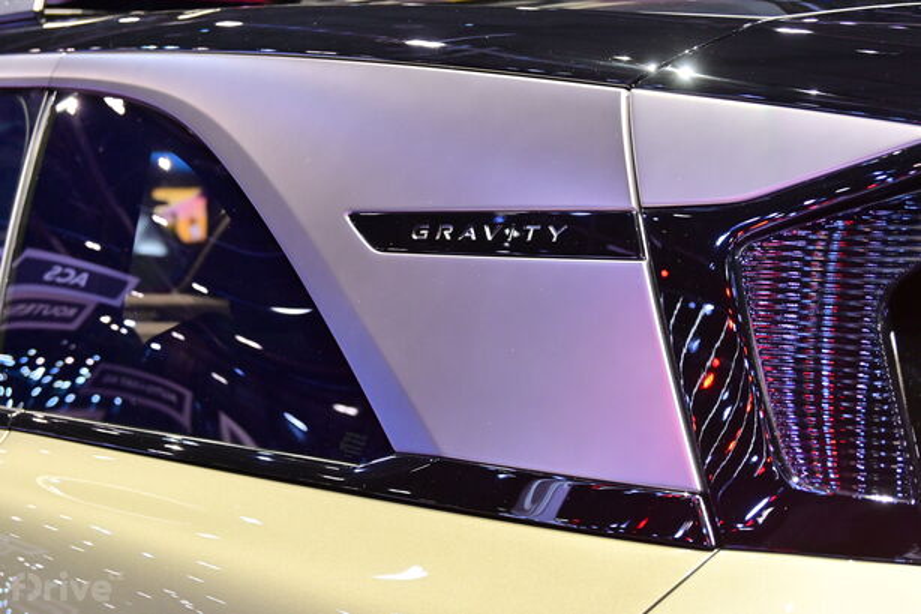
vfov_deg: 20.2
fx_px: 1726
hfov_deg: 29.9
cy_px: 307
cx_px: 460
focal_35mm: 68
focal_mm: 45
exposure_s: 1/40
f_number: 6
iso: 800
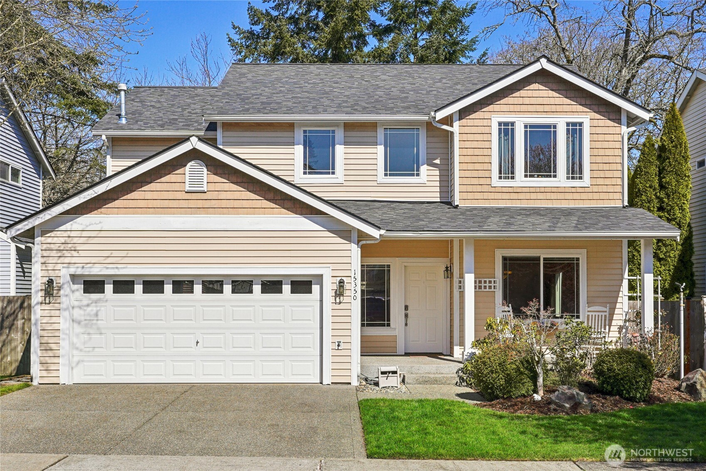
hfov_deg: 46.4
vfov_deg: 31.9
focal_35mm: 42
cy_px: 236
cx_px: 353
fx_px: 824
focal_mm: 28
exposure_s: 1/750
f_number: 8
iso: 100
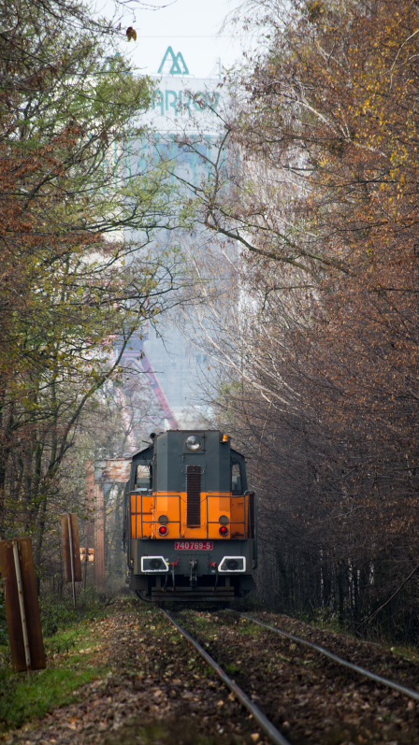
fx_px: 6225
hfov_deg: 3.9
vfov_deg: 6.9
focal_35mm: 315
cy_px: 372
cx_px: 183
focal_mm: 200
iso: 400
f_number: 6.3
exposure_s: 1/400
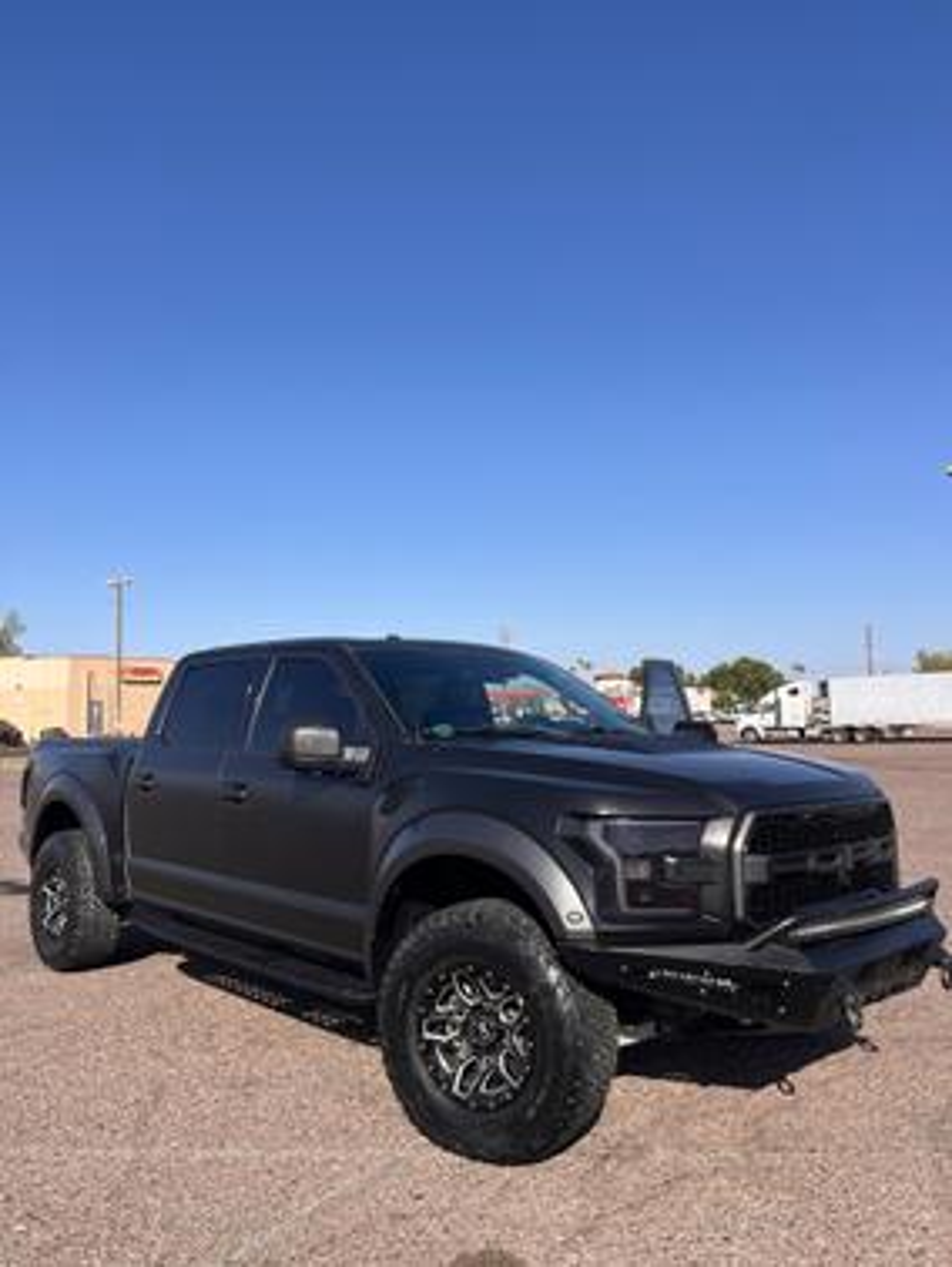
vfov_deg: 67.3
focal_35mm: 26
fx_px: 952
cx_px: 476
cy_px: 634
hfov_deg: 53.1
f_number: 1.6
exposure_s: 1/3521
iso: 50
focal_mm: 5.1
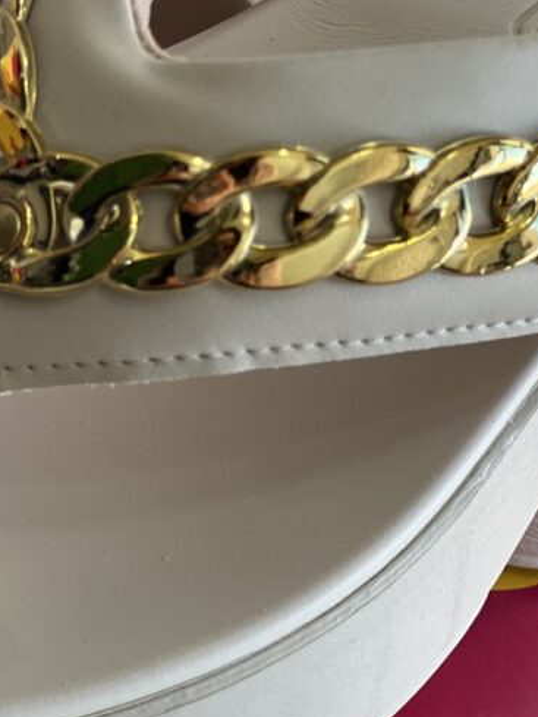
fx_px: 3045
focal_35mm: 147
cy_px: 202
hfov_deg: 10.1
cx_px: 229
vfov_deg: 13.4
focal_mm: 9
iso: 125
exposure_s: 1/120
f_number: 2.8
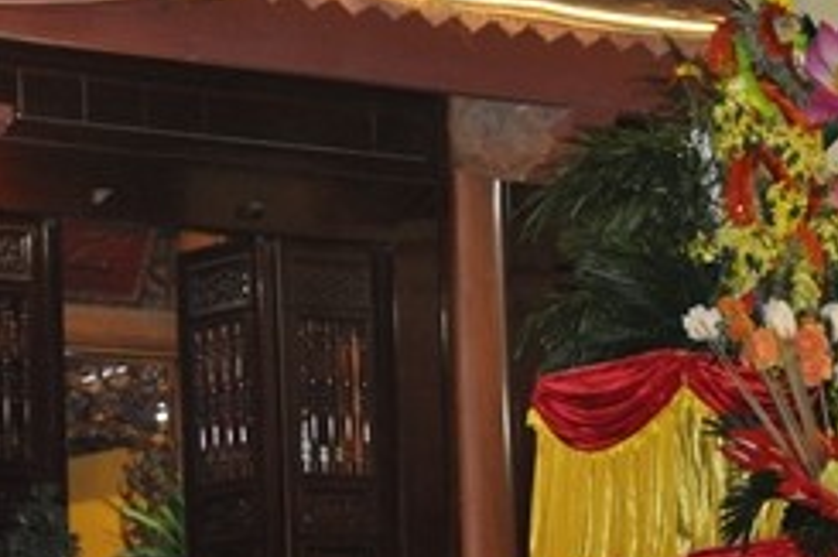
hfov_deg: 12.3
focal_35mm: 167
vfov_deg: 8.2
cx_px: 448
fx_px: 3885
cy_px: 301
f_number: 4.8
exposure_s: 1/60
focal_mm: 42
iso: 1250
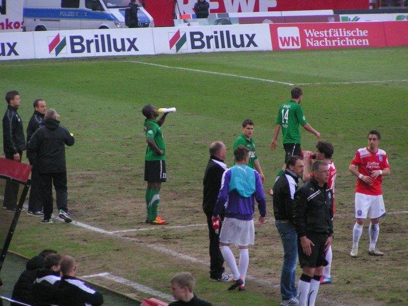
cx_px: 204
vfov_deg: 5.3
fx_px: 3336
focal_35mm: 283
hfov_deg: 7.0
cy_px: 153
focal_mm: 43.3
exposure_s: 1/200
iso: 200
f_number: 3.5
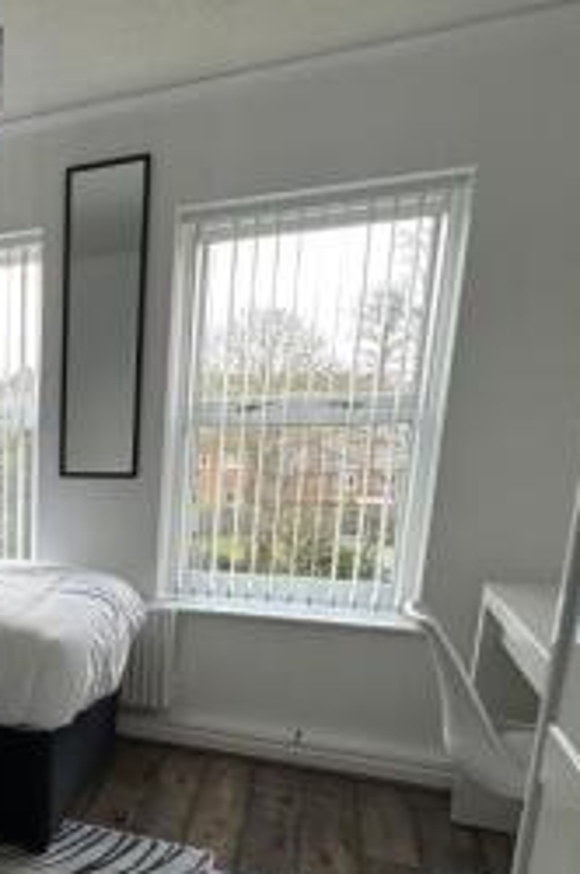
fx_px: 824
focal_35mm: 34
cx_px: -152
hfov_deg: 31.2
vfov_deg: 54.5
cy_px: 596
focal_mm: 2.22
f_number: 2.2
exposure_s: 1/99
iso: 80
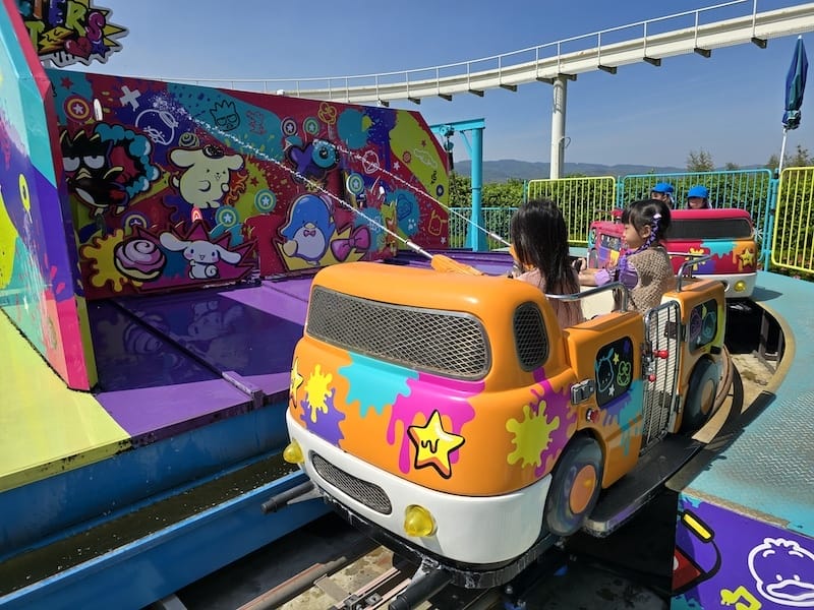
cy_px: 305
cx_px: 407
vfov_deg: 58.9
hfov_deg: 73.9
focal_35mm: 23
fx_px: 541
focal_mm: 6.3
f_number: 1.7
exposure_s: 1/1008
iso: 12
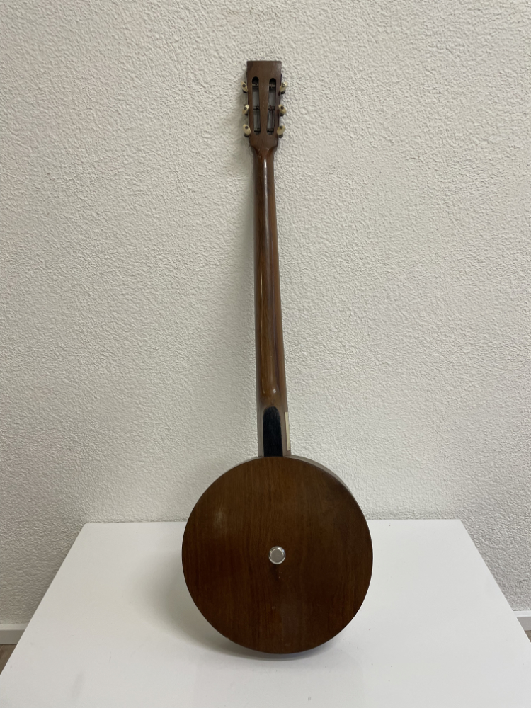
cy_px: 354
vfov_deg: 67.3
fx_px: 532
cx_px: 266
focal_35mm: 26
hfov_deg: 53.1
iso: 80
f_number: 1.6
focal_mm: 4.2
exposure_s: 1/100
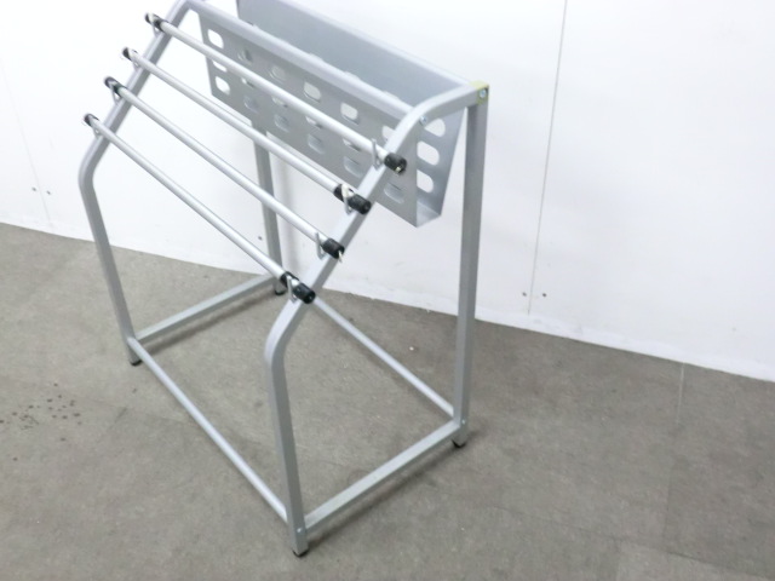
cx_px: 388
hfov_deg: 49.0
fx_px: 851
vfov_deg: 37.7
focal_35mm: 38
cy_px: 290
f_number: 3.9
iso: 800
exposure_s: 1/40
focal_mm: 6.9
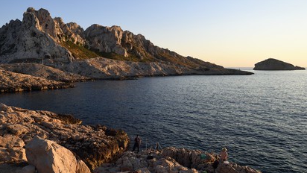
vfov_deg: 37.8
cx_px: 153
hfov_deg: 62.6
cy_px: 92
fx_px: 252
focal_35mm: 31
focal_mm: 29
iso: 200
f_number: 9
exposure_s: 1/200
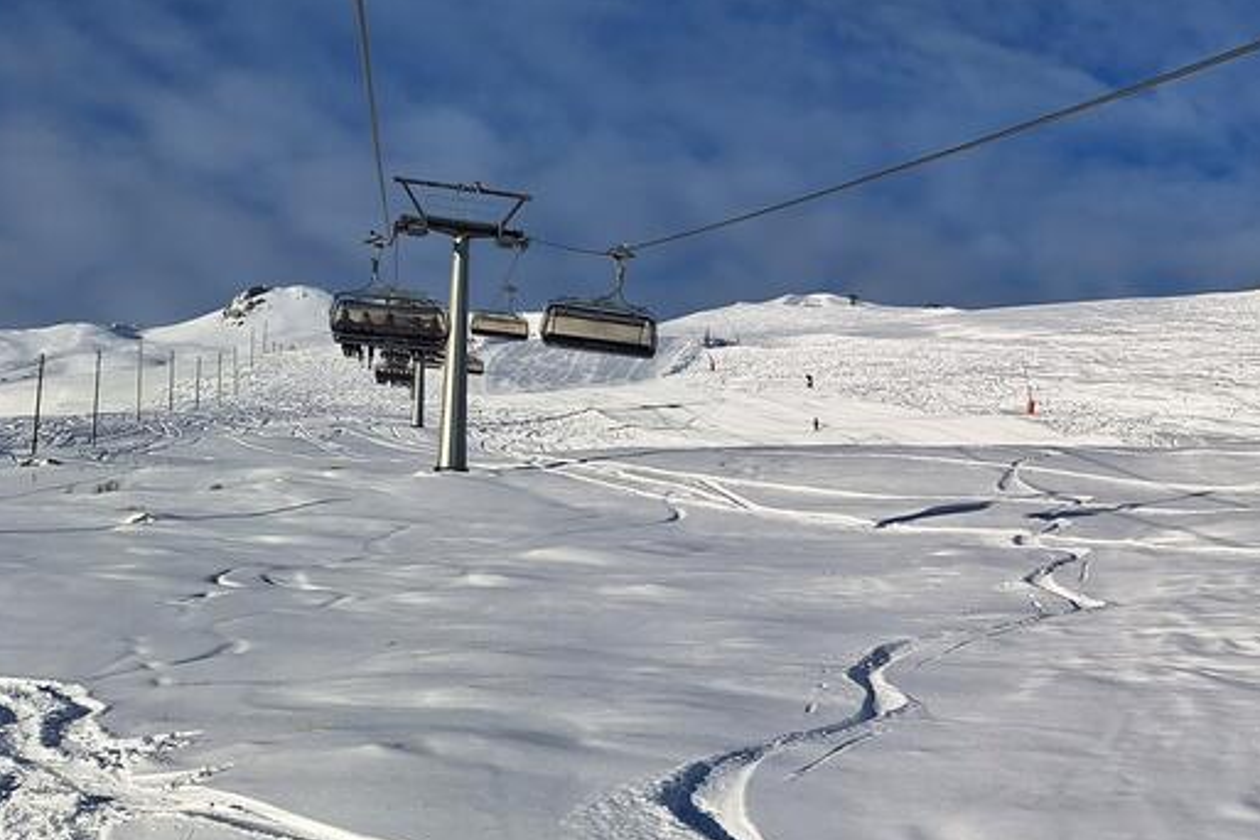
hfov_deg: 37.1
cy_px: 581
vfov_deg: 27.8
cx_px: 1243
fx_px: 1680
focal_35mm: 48
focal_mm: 5.54
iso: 40
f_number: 1.8
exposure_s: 1/4348
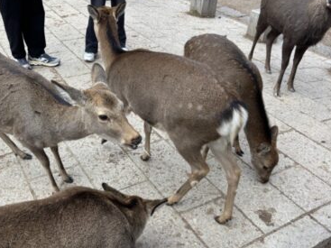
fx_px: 325
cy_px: 151
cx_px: 135
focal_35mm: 34
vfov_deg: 41.5
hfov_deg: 53.7
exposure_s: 1/432
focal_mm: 5.96
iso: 50
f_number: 1.6
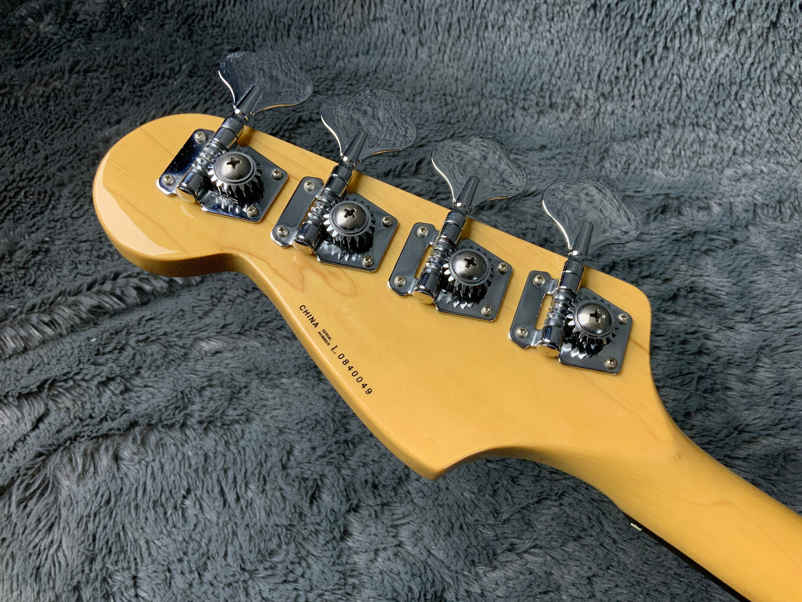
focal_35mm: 29
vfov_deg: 48.2
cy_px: 301
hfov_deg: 61.7
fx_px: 672
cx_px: 401
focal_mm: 3
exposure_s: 1/60
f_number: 1.8
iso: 40
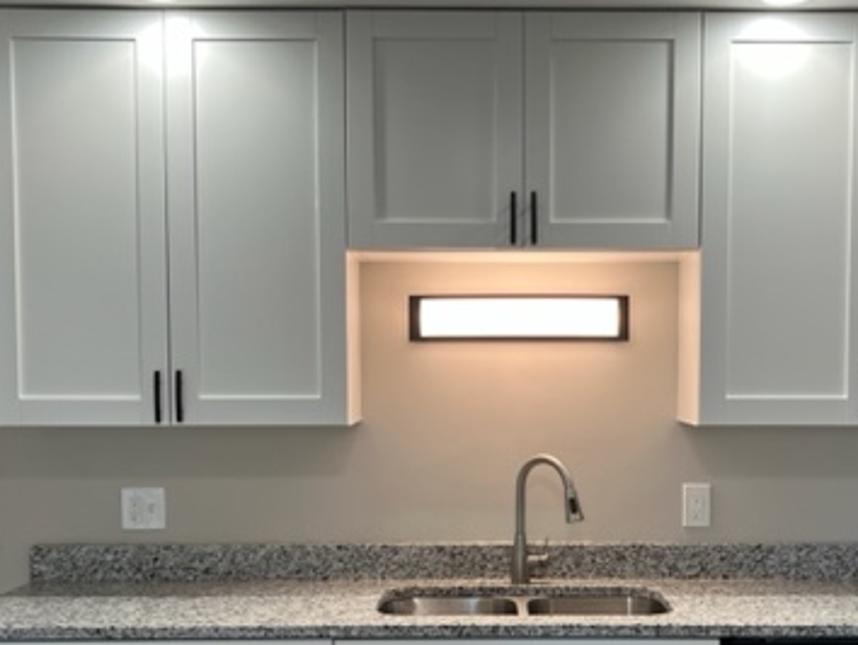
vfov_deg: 30.7
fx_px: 1166
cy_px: 429
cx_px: 487
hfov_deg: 40.3
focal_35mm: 47
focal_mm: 5.1
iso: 64
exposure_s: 1/120
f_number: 1.6
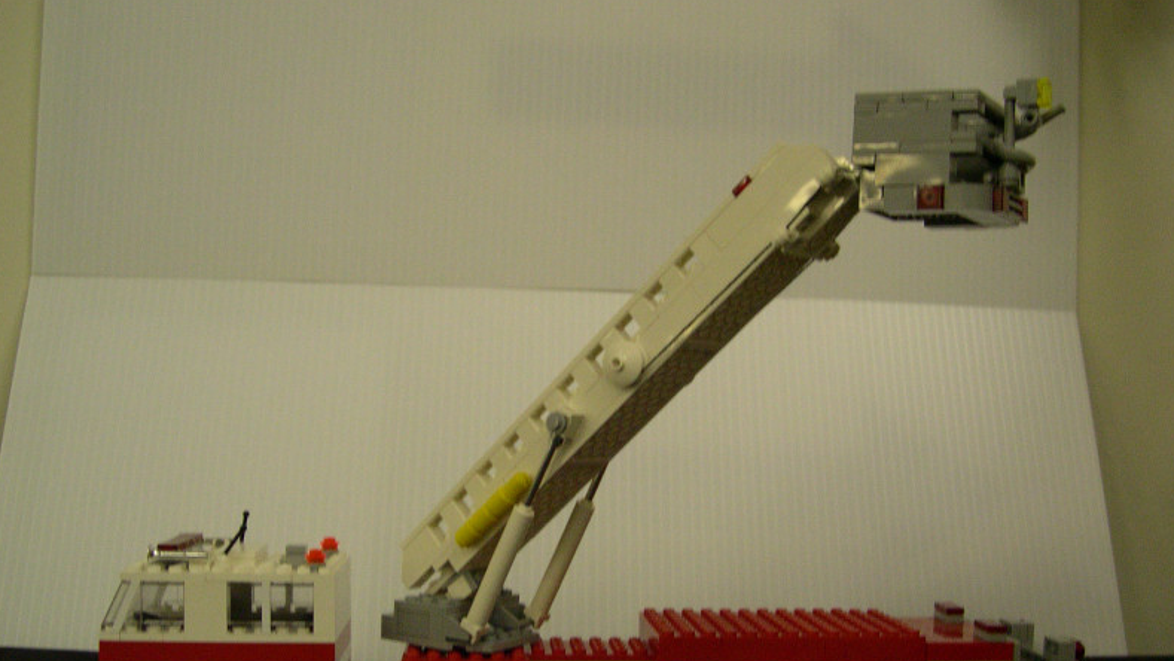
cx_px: 588
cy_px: 426
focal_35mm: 42
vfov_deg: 28.2
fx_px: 1308
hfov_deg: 48.4
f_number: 2.8
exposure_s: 1/35
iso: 400
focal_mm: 8
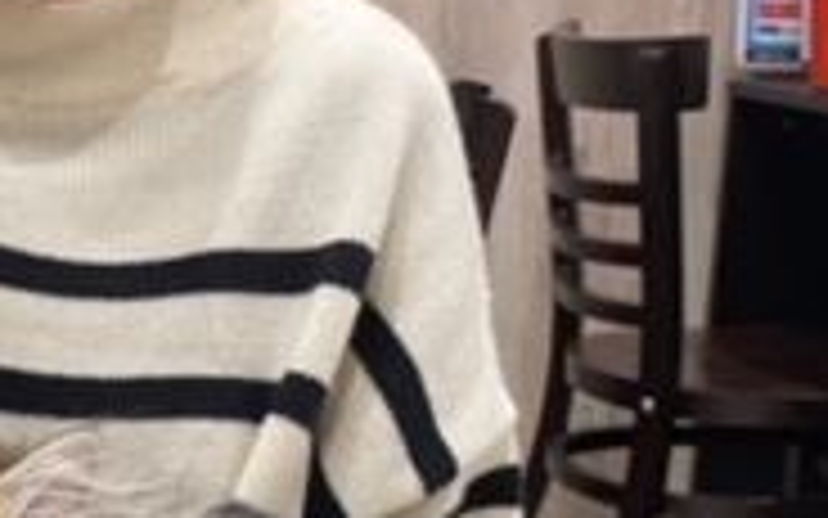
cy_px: 378
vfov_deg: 14.5
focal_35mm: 90
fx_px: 2031
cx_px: -99
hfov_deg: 21.7
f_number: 1.8
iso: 80
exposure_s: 1/120
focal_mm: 4.25
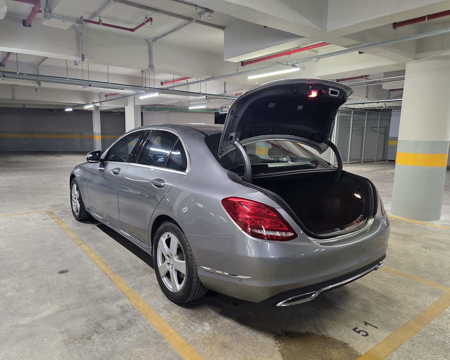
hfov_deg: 70.3
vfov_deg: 58.8
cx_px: 218
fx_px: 320
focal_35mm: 24
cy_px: 180
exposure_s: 1/60
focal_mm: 6.3
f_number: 1.7
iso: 800
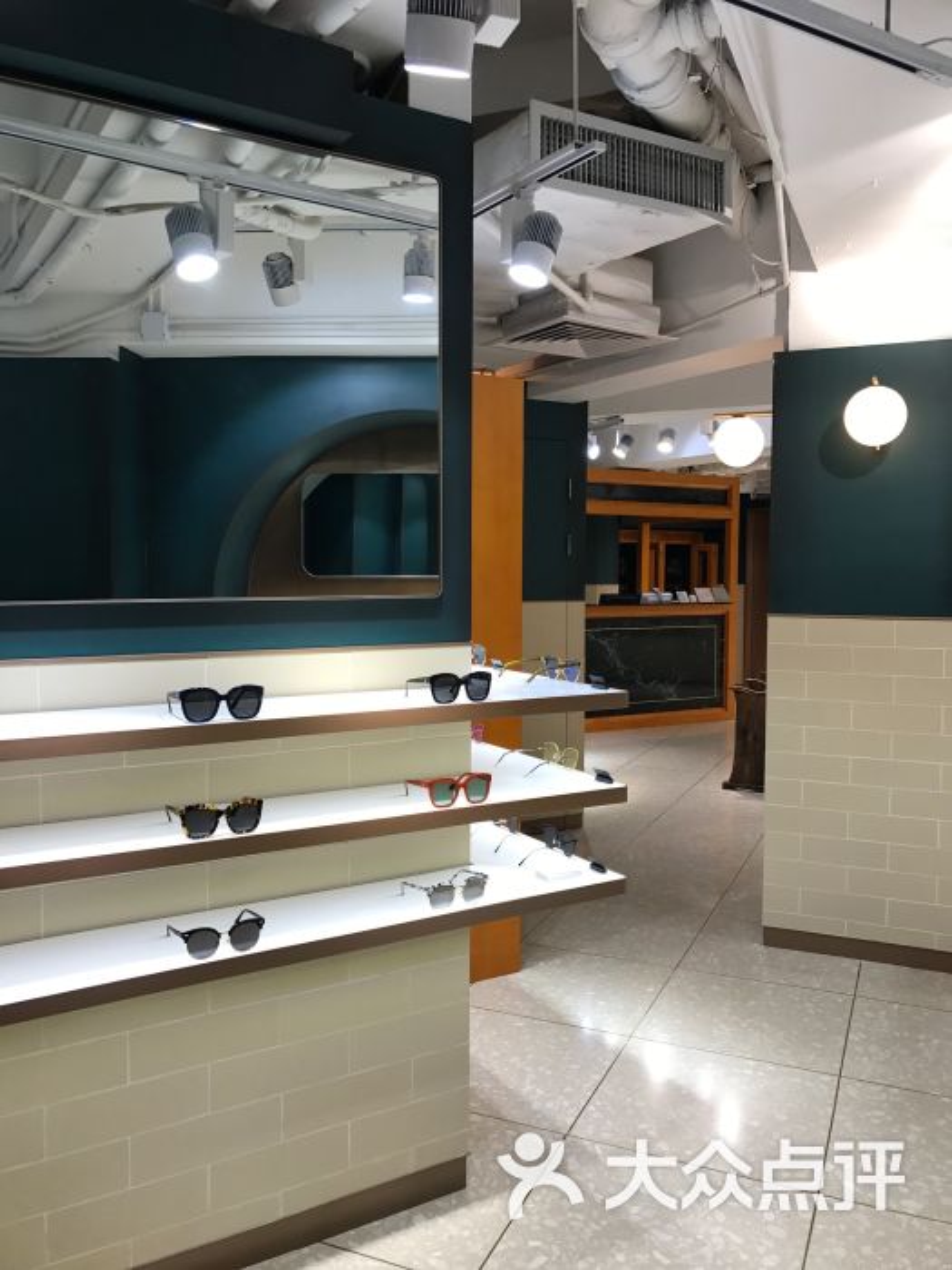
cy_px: 635
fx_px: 1027
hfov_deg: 49.7
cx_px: 476
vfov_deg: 63.4
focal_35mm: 28
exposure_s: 1/100
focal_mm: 3.99
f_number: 1.8
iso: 32
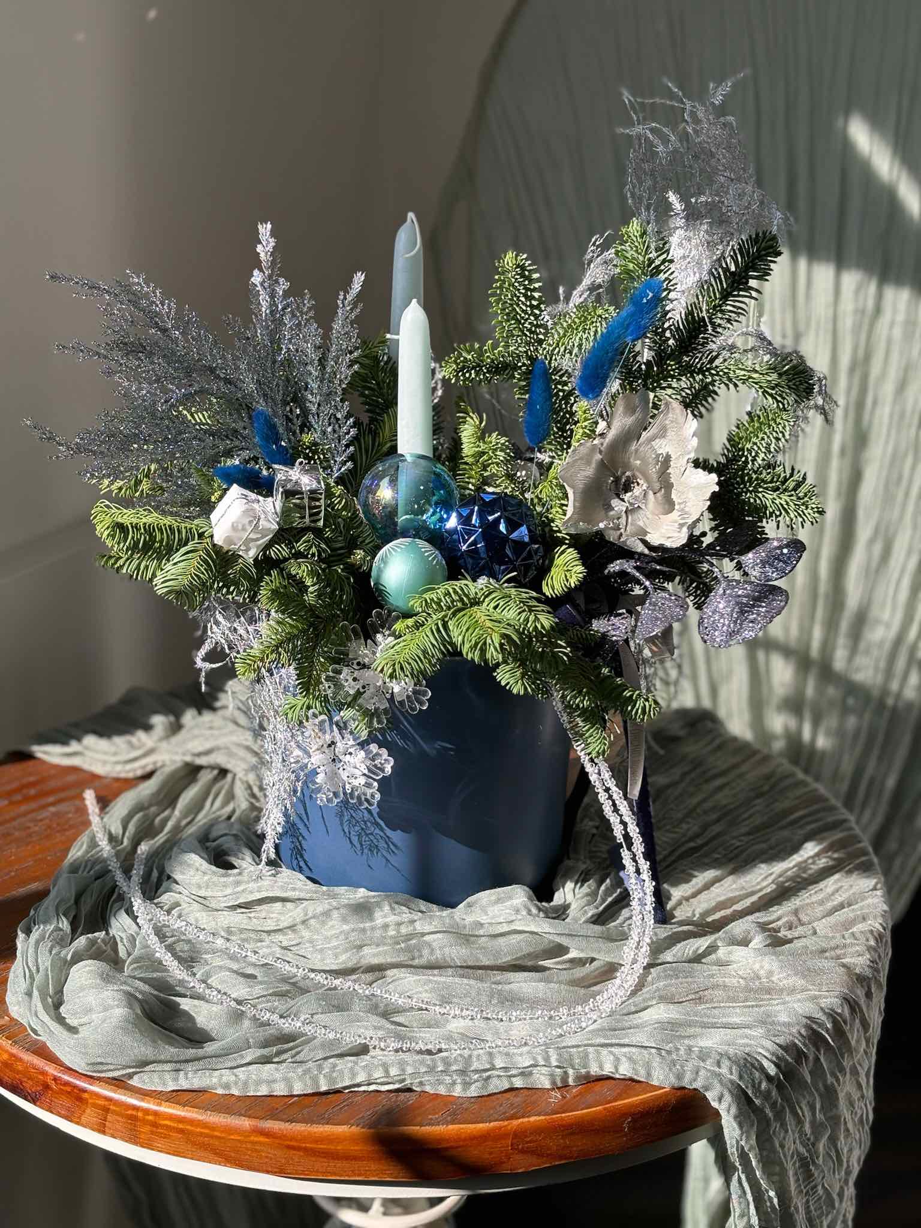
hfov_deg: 28.0
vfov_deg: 36.8
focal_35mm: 52
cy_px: 614
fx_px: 1845
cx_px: 460
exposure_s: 1/927
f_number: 1.6
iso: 32
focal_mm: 5.96
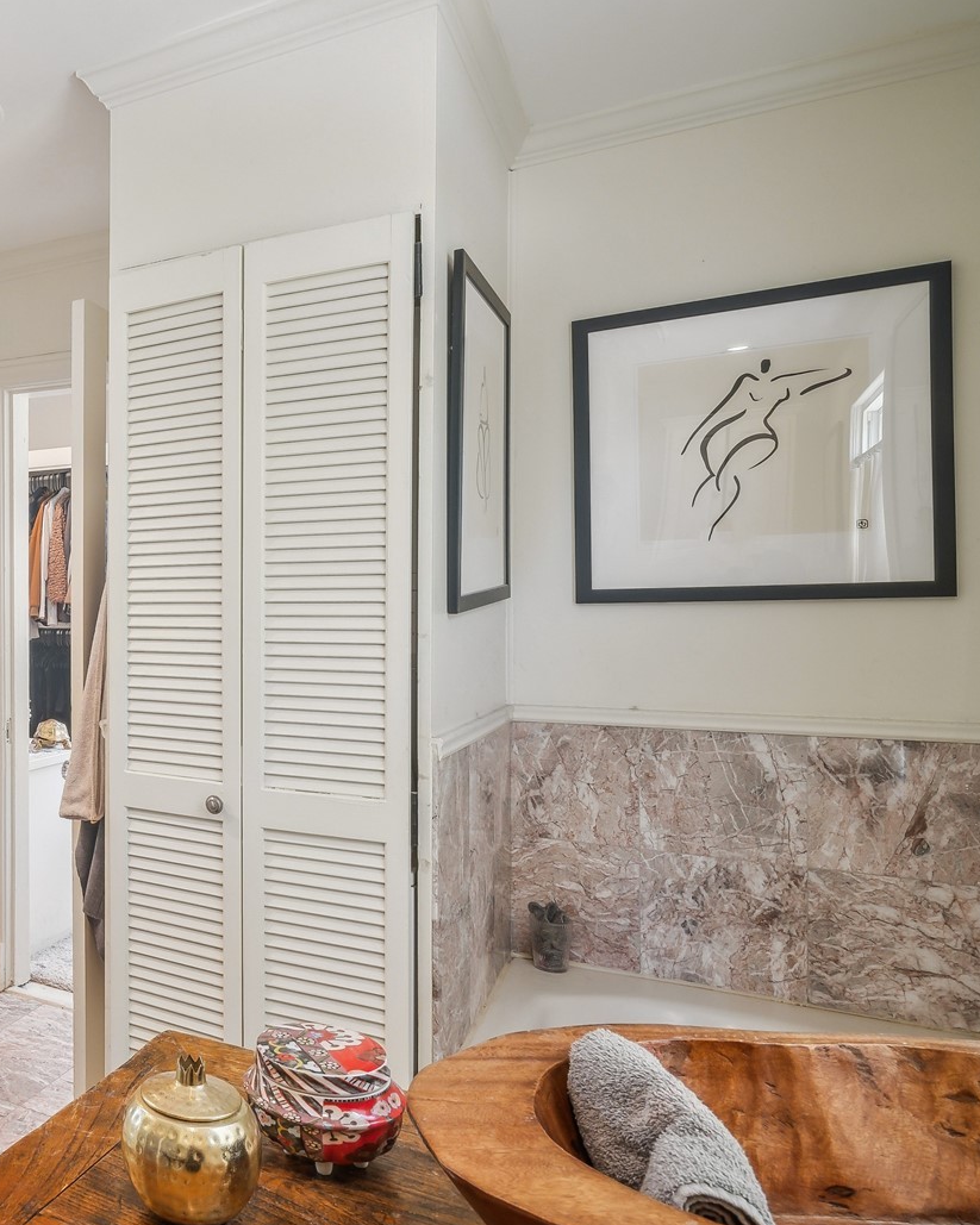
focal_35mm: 26
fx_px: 943
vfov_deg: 66.0
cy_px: 612
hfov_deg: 45.9
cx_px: -7
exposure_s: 1/5
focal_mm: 14
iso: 640
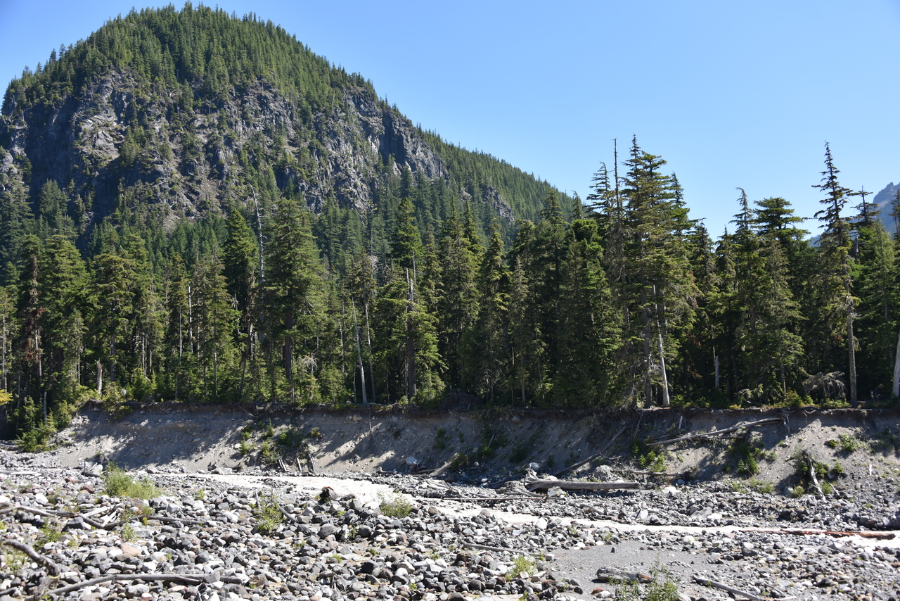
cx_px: 450
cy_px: 300
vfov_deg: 31.9
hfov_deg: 46.4
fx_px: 1050
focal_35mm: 42
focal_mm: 42
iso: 100
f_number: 7.1
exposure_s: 1/200
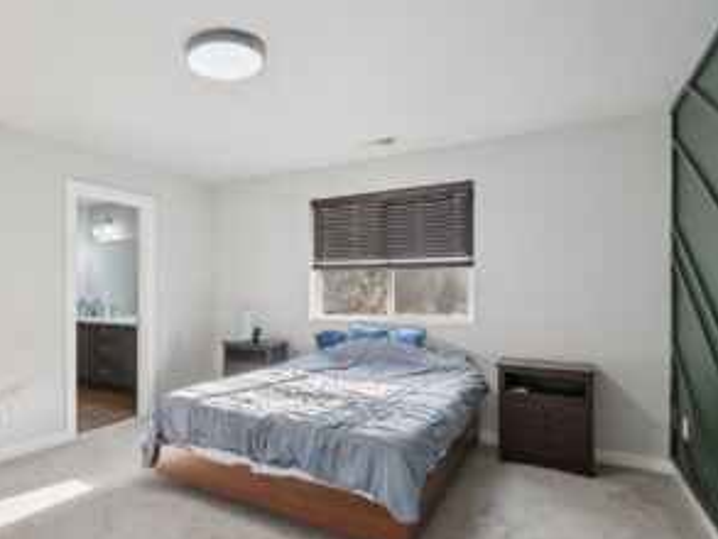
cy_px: 305
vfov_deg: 63.2
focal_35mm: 21
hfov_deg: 76.9
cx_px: 250
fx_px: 436
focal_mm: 16
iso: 400
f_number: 8
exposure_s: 1/30
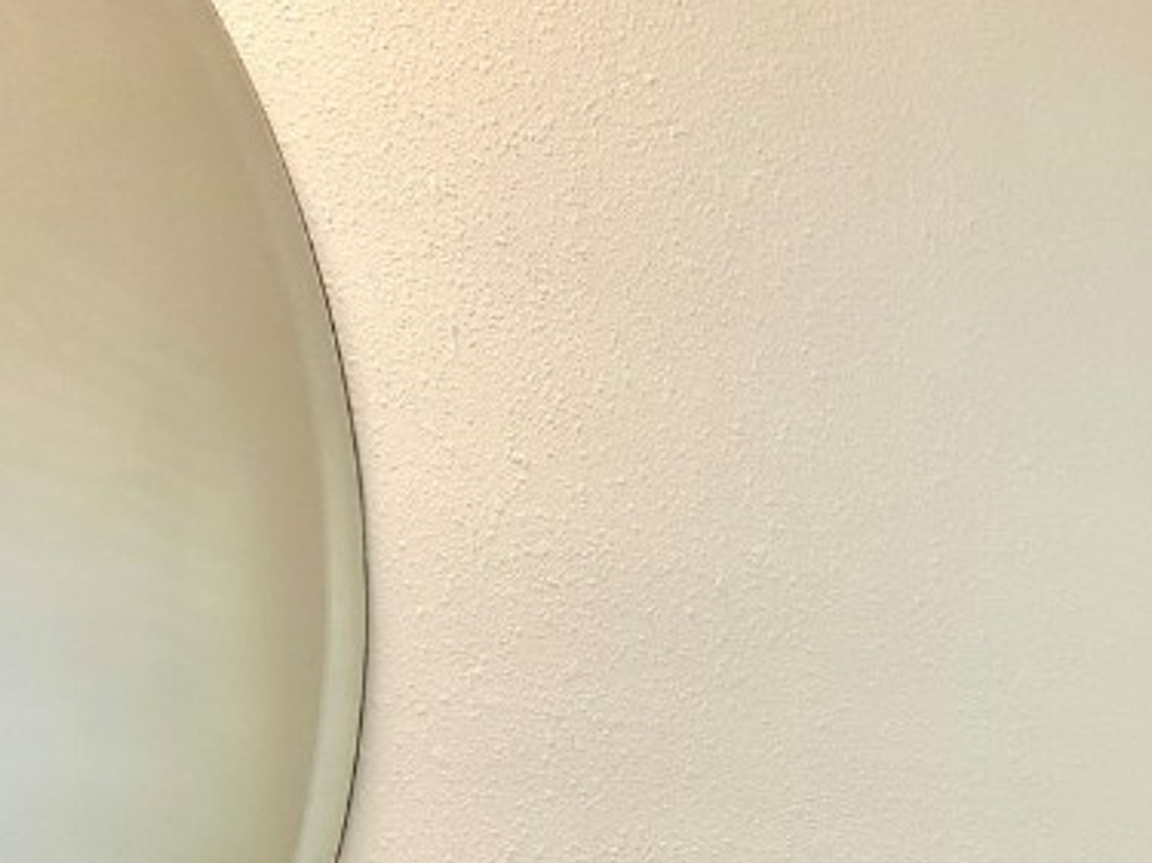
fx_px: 2362
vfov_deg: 19.6
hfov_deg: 24.8
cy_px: 1007
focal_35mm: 71
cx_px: 1376
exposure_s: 1/139
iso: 40
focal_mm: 5.7
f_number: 1.5
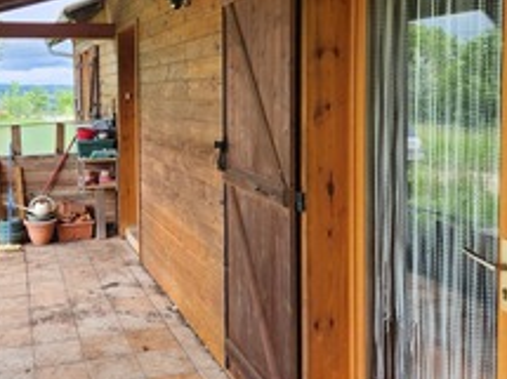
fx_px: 556
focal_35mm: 38
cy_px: 122
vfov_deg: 37.2
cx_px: 143
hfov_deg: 47.6
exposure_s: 1/180
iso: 32
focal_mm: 5.4
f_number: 1.8
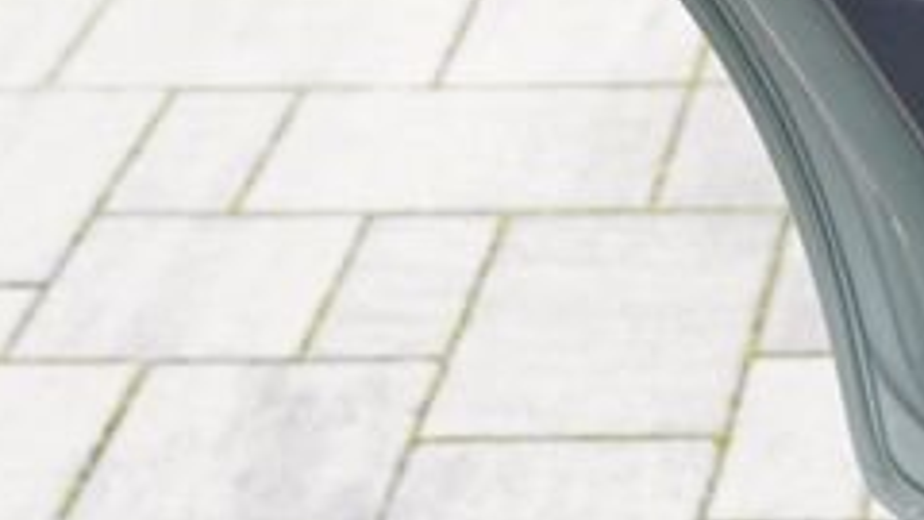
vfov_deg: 7.4
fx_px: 3724
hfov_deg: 13.5
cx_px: 1267
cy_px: -749
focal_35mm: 152
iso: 100
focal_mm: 34
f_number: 3.5
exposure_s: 1/60
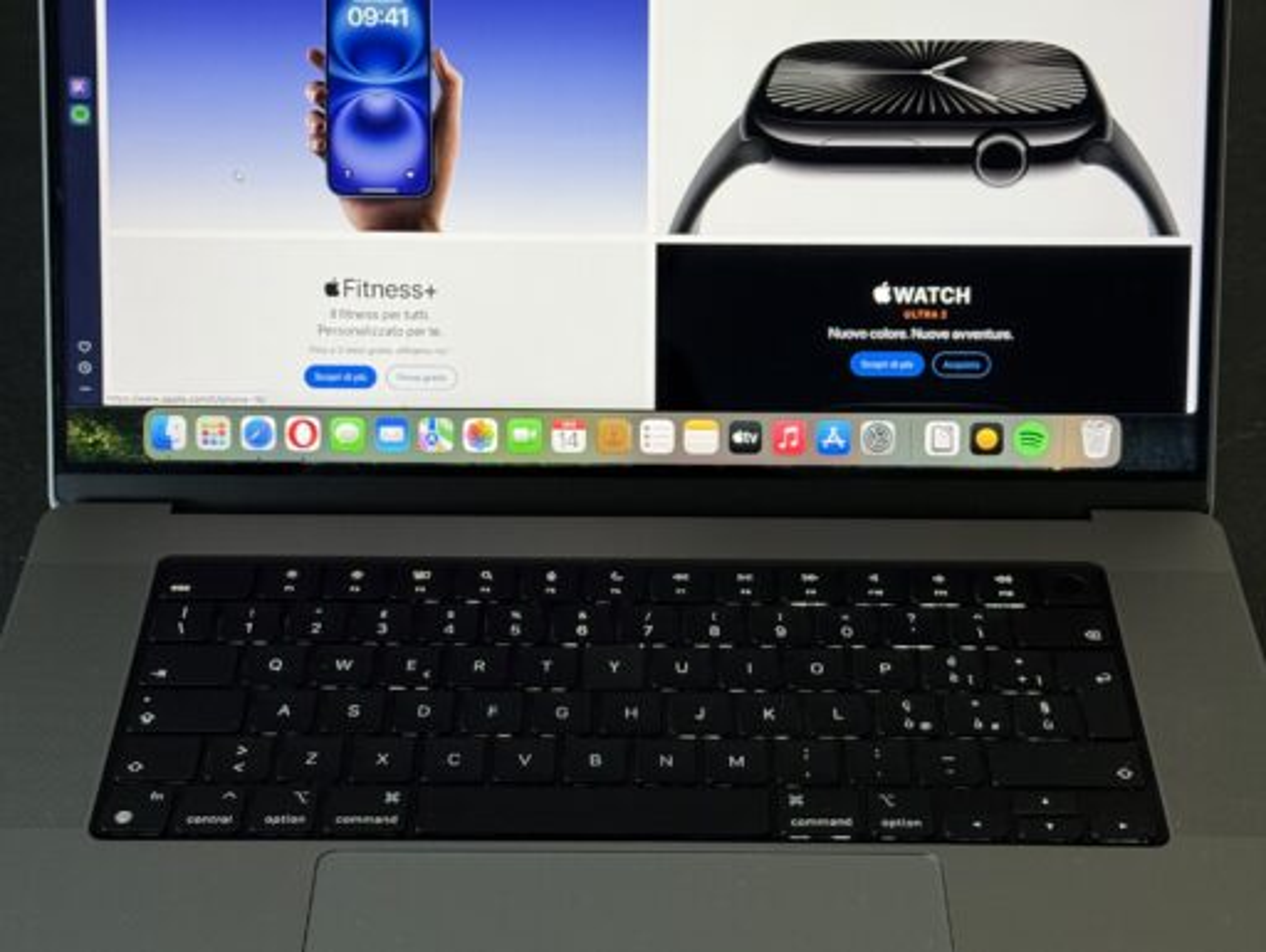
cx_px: 633
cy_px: 476
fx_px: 1757
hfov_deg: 39.6
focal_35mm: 48
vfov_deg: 30.3
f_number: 1.78
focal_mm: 6.76
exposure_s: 1/60
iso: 125
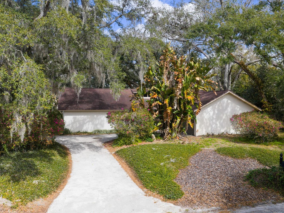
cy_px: 106
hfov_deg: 58.1
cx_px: 161
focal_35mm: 31
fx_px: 254
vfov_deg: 45.4
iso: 200
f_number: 2.8
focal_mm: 14.45
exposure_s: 1/15
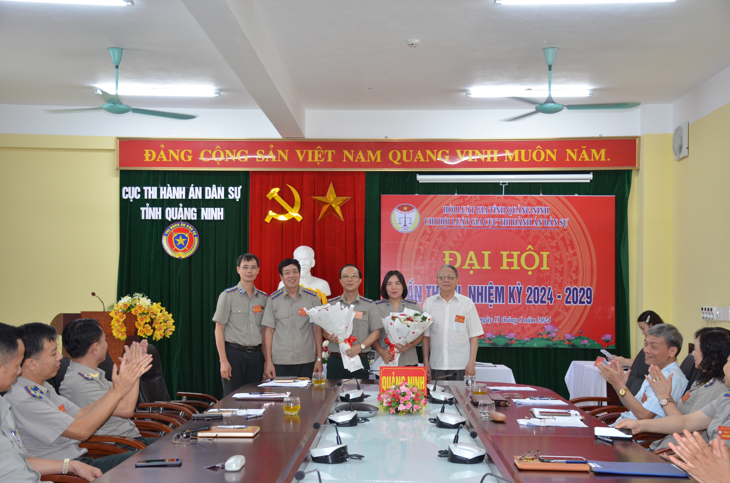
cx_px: 365
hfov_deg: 41.2
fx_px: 971
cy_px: 242
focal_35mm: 48
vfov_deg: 28.0
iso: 800
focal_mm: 32
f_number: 5
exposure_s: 1/60
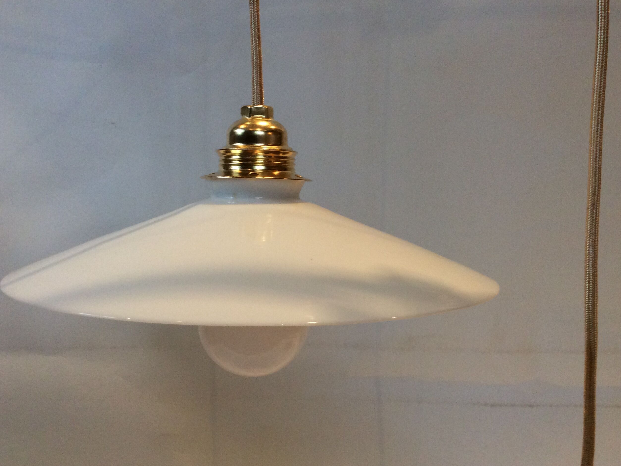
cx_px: 317
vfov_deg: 42.9
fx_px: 592
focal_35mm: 33
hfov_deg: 55.4
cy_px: 235
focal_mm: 3.3
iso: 125
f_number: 2.4
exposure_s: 1/25
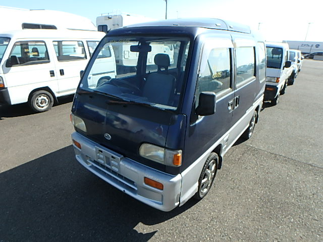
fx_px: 196
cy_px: 121
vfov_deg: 63.4
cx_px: 162
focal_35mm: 21
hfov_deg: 79.0
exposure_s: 1/640
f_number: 3.5
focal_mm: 3.7
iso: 125
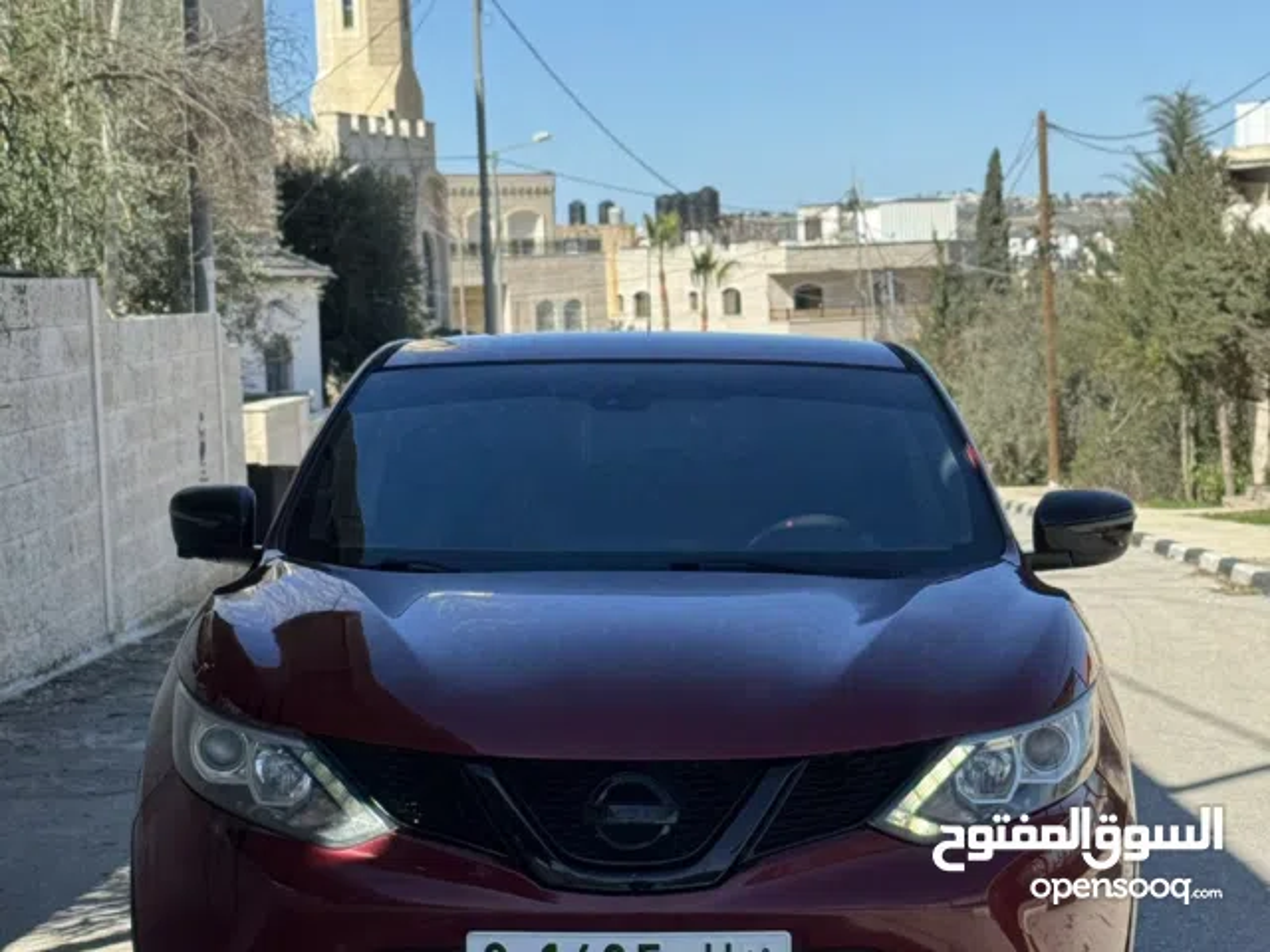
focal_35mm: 48
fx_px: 1761
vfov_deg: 30.3
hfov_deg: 39.7
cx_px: 635
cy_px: 476
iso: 64
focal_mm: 6.76
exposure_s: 1/3610
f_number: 1.78
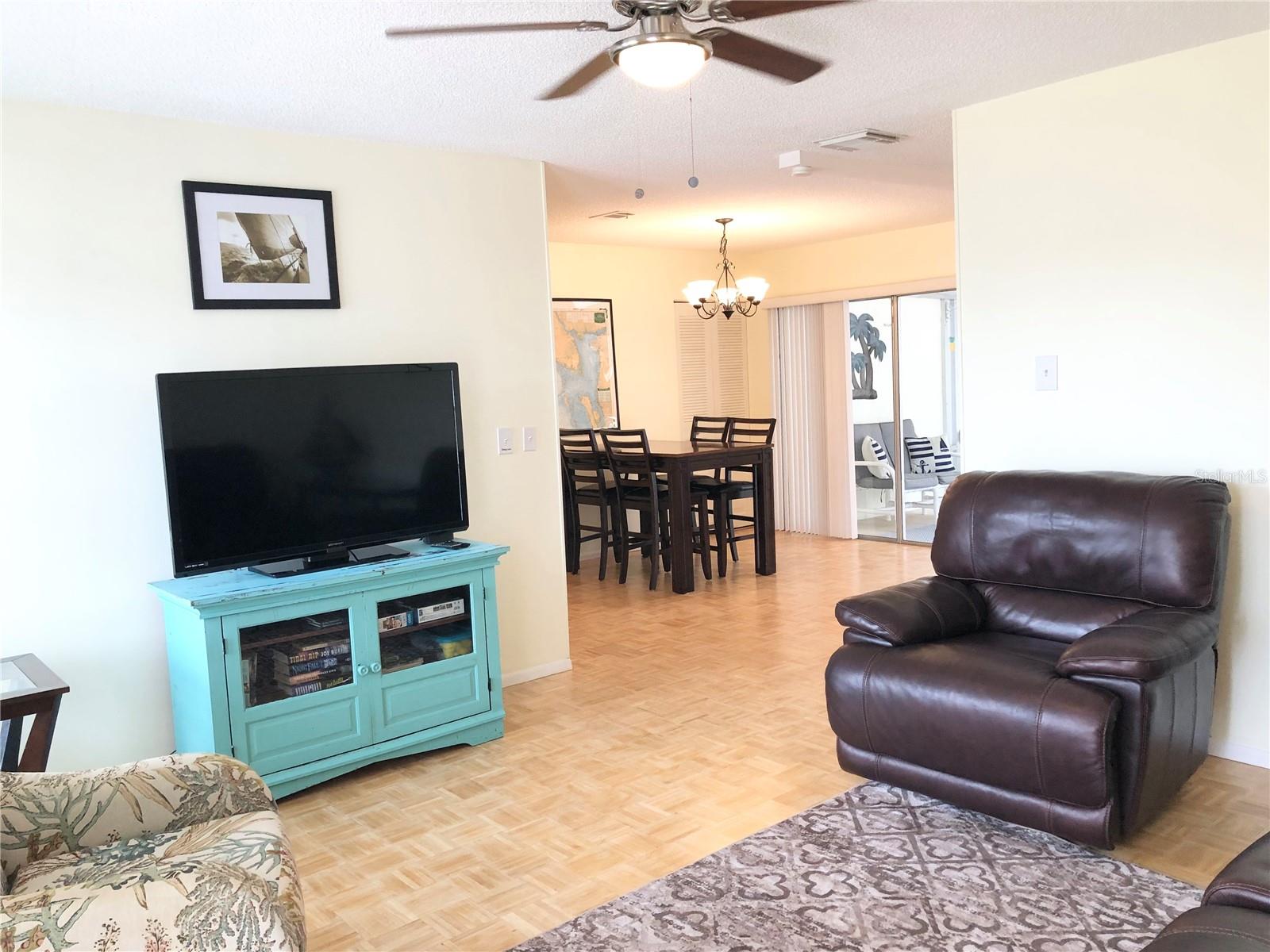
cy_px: 476
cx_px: 635
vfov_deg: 49.7
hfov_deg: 63.4
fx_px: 1027
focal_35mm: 28
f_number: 1.8
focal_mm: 3.99
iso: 32
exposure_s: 1/30
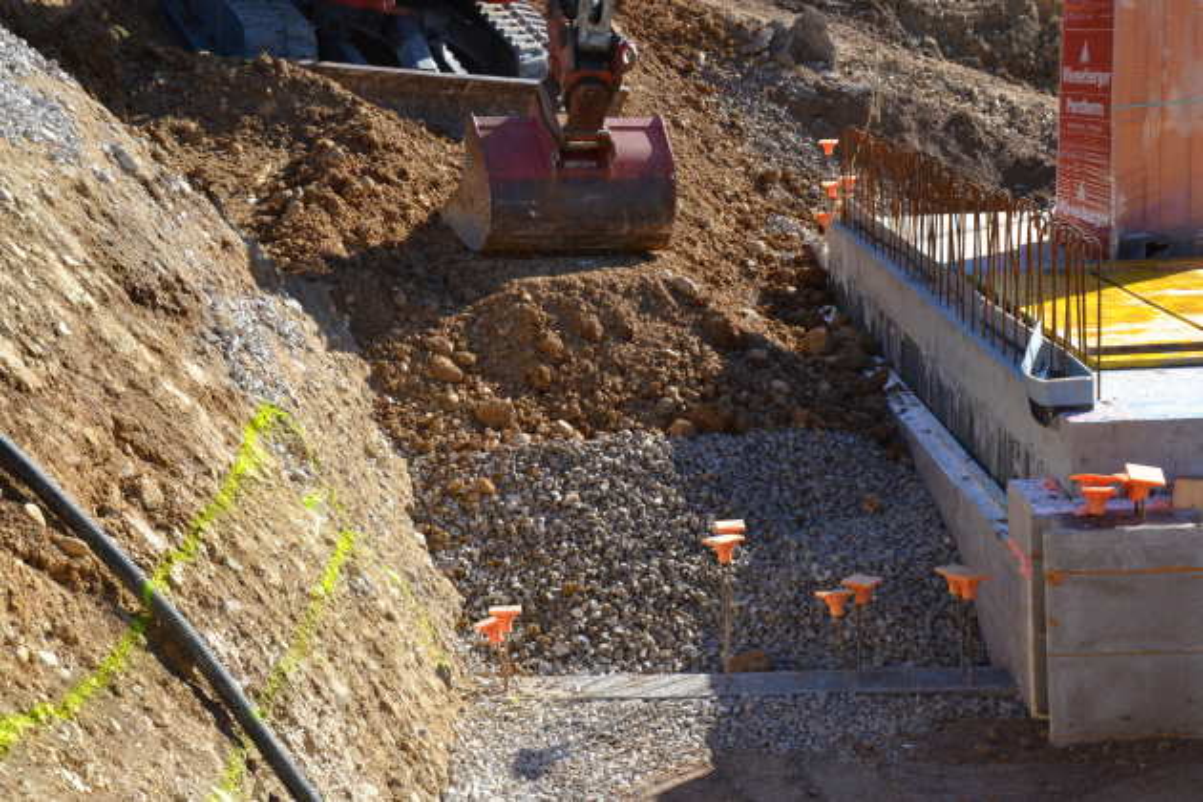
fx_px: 2255
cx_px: 602
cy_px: 401
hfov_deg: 29.9
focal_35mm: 68
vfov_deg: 20.2
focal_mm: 45
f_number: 11
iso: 800
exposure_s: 1/500
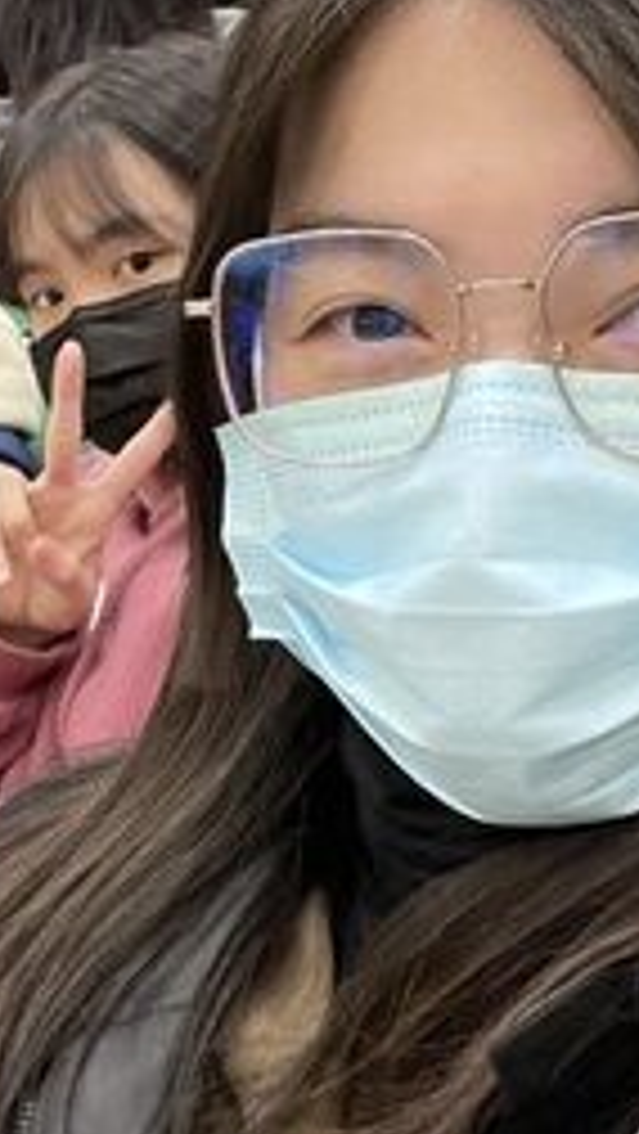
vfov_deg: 30.1
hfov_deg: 17.0
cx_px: 61
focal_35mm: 70
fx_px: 2106
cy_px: 621
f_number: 2.2
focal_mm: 2.71
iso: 320
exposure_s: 1/40
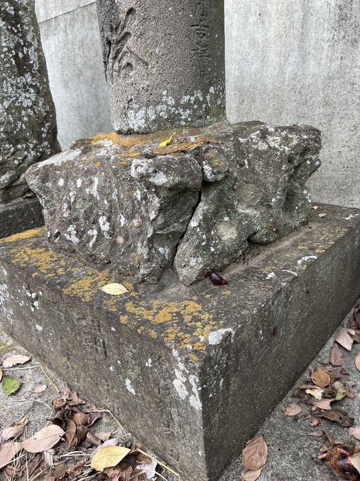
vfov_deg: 67.3
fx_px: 361
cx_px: 180
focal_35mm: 26
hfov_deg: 53.1
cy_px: 240
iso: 40
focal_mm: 5.7
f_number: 1.5
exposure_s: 1/163
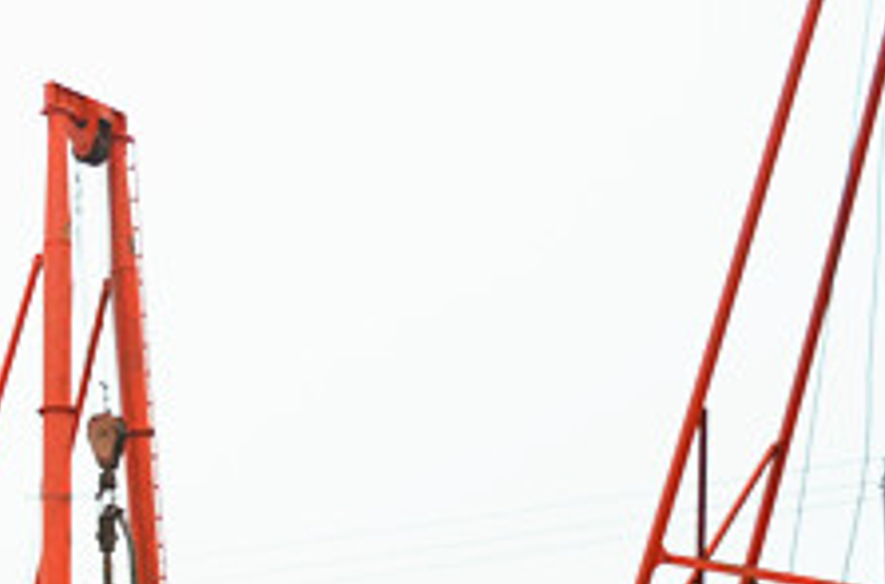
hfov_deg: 19.6
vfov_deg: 13.1
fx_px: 2376
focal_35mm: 97
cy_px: 924
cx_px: -238
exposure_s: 1/125
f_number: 3.5
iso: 500
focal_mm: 18
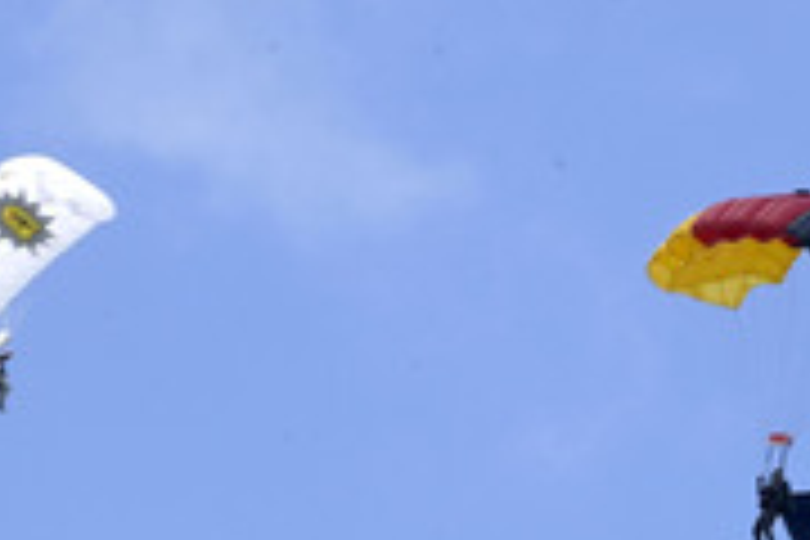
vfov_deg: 2.7
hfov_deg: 4.1
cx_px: 506
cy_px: 405
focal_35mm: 501
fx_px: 11272
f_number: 16
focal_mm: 200
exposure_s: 1/250
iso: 400
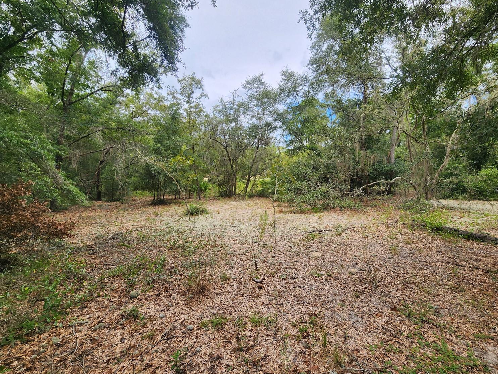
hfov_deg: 102.0
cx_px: 258
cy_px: 189
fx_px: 201
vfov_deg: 85.7
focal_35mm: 14
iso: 50
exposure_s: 1/654
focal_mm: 2.2
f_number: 2.2
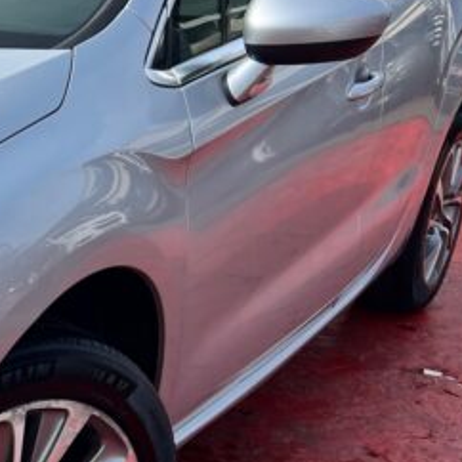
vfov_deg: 22.7
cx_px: -214
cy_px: 284
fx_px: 1148
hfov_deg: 19.9
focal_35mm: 76
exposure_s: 1/3704
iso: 50
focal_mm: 5.7
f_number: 1.5
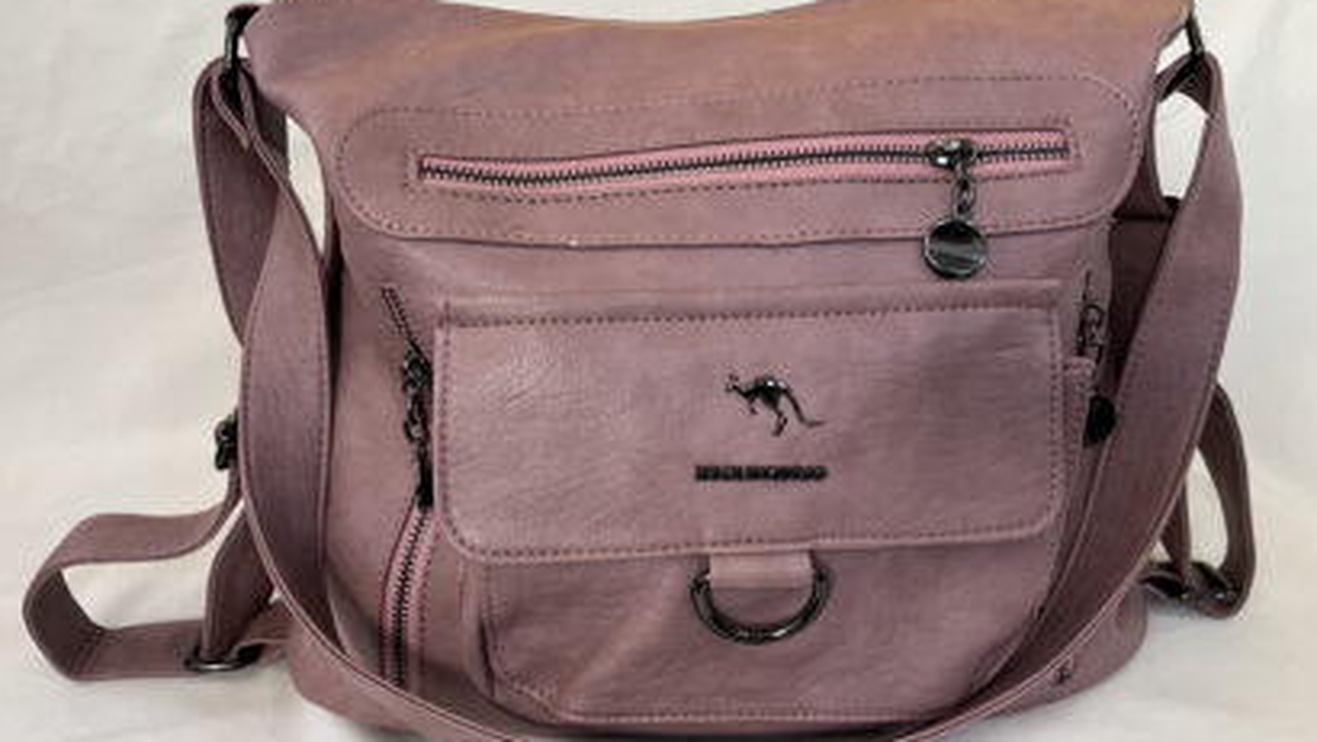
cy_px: 355
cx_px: 668
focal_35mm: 29
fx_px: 1013
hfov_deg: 66.0
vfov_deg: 40.2
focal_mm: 5.1
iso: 80
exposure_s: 1/50
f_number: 1.6
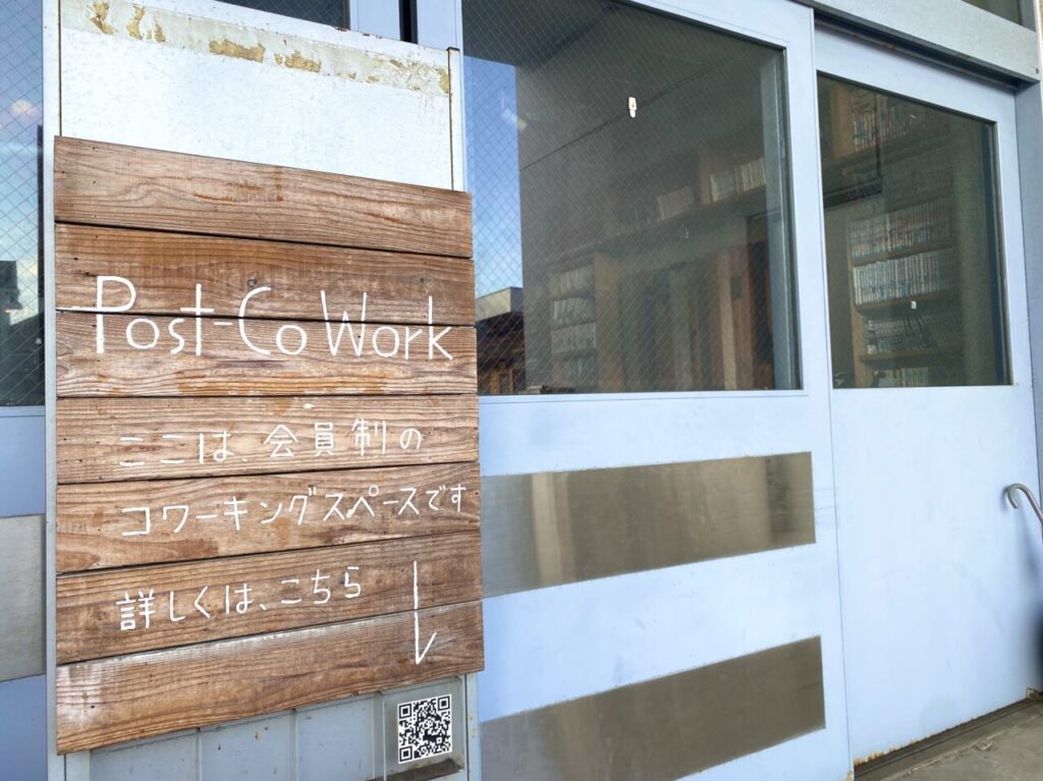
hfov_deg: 67.3
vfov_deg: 53.0
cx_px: 522
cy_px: 390
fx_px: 783
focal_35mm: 26
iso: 32
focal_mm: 4.25
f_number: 1.8
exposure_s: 1/154
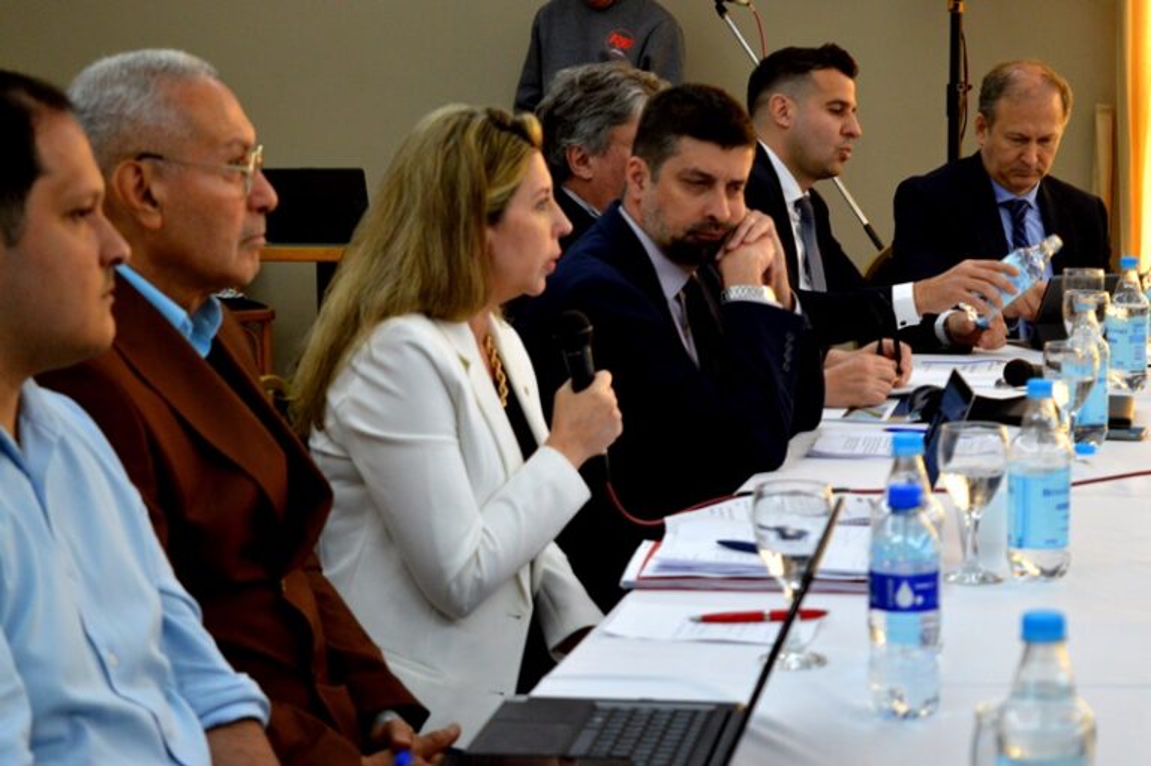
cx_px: 576
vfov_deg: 16.5
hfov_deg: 24.6
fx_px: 2636
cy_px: 383
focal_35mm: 82
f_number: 5.6
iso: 1400
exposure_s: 1/60
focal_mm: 55
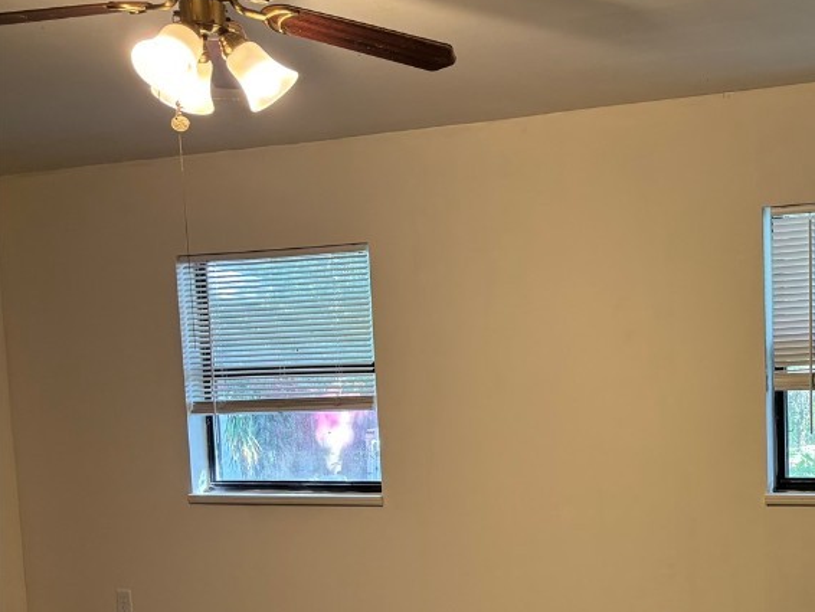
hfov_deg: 37.7
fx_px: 1107
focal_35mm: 47
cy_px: 510
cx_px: 734
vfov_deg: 30.0
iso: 125
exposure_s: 1/60
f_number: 1.6
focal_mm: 5.96
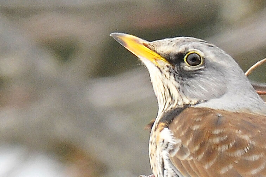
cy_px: 133
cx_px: 161
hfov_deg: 0.7
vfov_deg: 0.5
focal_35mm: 2864
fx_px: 21139
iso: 500
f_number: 7.1
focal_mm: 600
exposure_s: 1/200
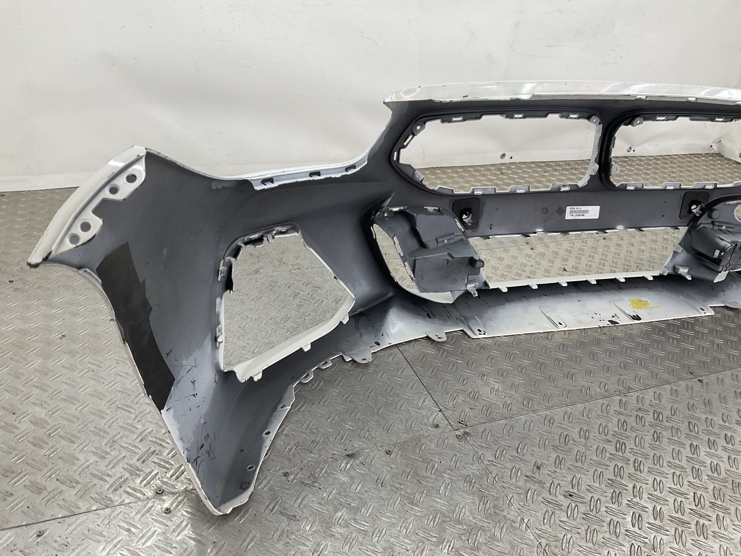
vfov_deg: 48.2
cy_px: 278
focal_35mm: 29
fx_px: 621
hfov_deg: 61.7
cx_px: 370
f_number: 1.8
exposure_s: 1/100
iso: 20
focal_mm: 3
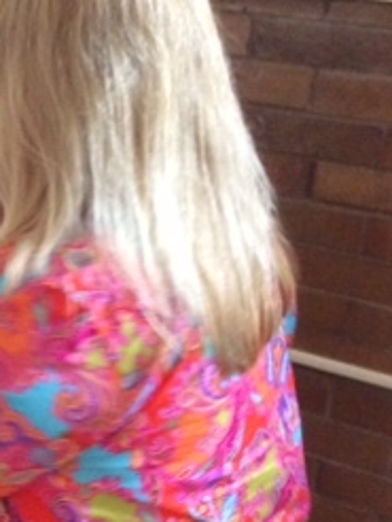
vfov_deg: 23.5
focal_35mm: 83
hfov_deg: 16.2
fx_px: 1251
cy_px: 303
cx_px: -210
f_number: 2.4
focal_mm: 3.3
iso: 320
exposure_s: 1/24
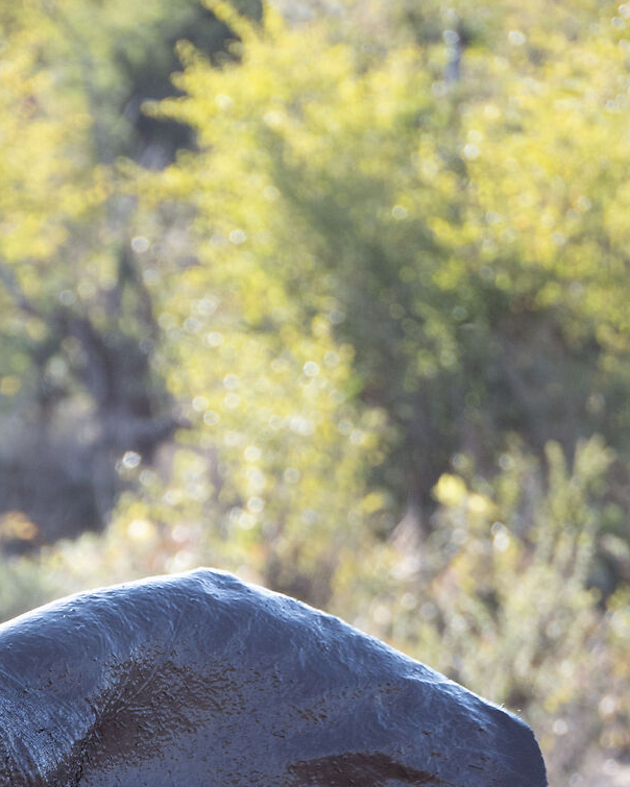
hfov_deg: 1.6
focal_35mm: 985
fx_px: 22957
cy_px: 1155
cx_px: -103
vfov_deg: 2.0
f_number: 8
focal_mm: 330
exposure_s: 1/250
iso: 800
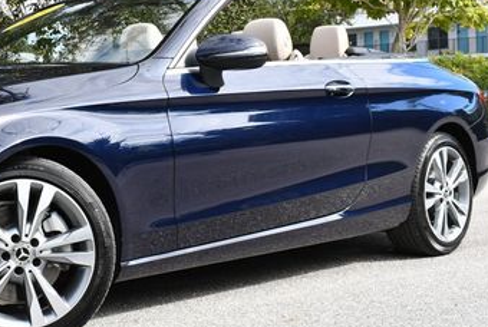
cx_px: 70
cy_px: 105
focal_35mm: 79
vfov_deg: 17.3
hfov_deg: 25.0
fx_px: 1073
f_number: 8
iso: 200
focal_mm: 21
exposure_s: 1/250
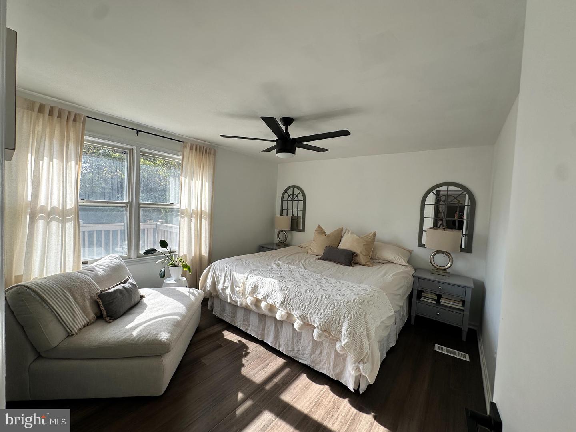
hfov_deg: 102.1
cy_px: 216
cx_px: 288
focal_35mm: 14
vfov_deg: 85.7
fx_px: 233
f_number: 2.2
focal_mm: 2.22
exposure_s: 1/217
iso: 40
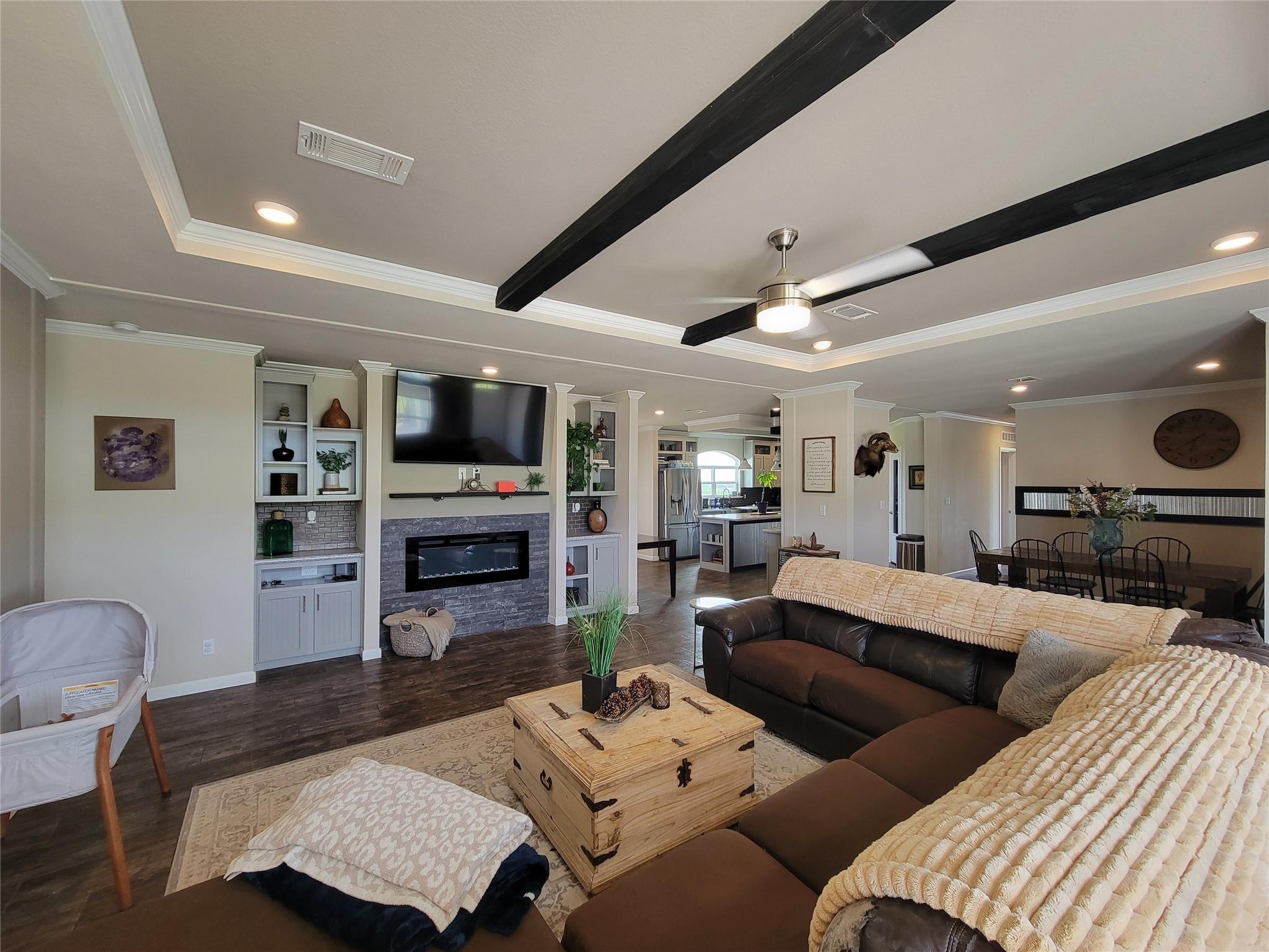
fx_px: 477
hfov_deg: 106.2
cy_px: 476
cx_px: 634
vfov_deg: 89.9
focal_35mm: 13
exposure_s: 1/60
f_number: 2.2
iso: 160
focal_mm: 2.2
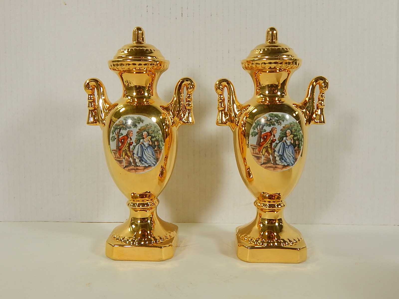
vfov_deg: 41.8
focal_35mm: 34
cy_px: 150
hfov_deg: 54.0
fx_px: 392
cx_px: 200
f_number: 3.3
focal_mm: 6.1
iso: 125
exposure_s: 1/50
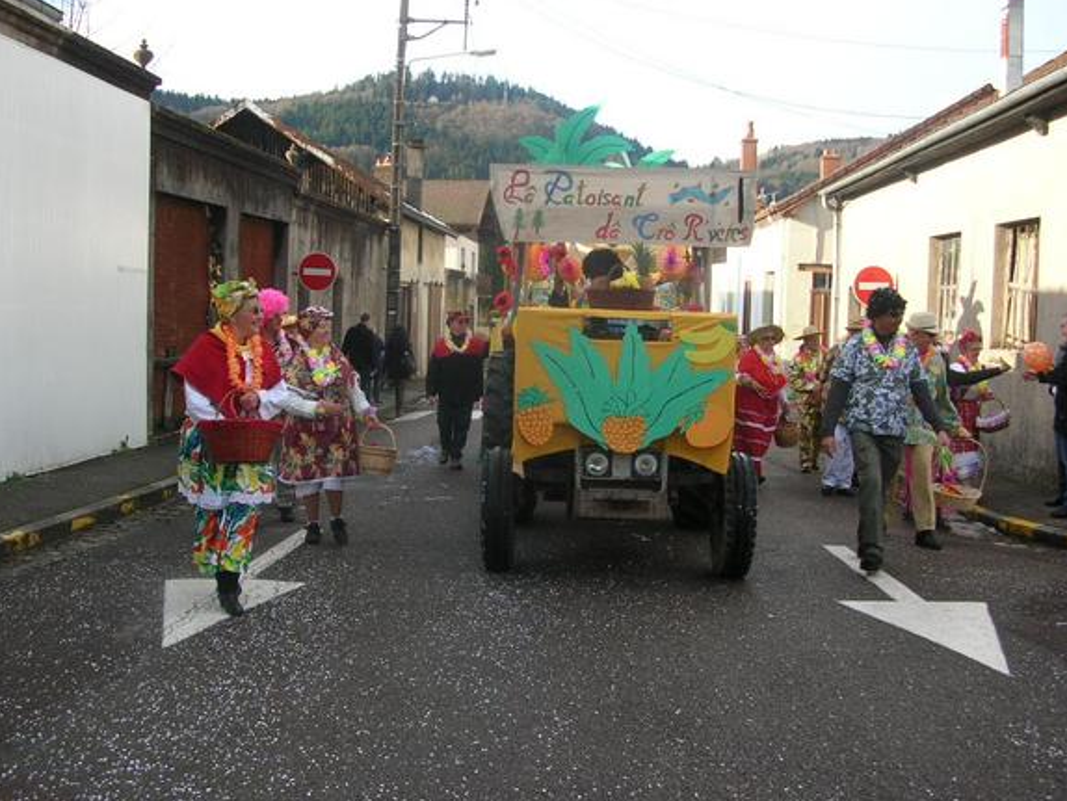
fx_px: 1203
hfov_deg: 47.8
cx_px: 519
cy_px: 387
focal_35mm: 39
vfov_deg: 36.8
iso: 50
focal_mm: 5.8
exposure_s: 1/338
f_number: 2.8
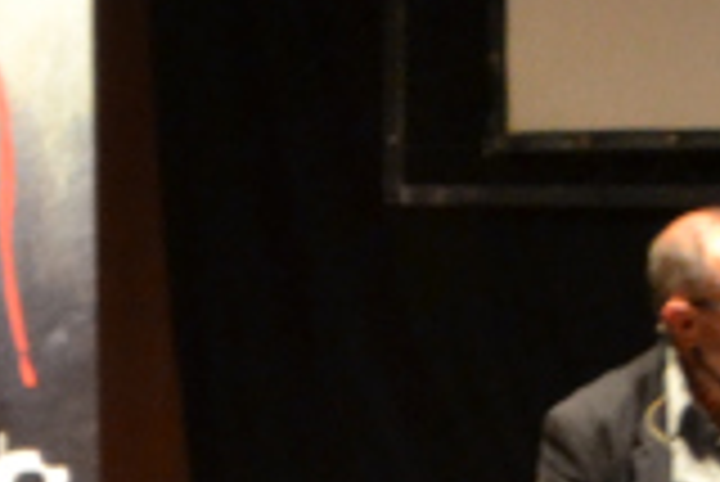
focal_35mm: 619
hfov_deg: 3.3
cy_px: 221
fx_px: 12386
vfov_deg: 2.2
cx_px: 2160
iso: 1600
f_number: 7.1
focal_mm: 55
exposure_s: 1/10
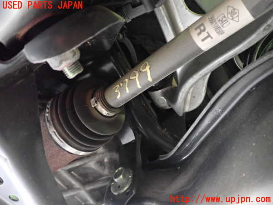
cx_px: 136
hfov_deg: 60.0
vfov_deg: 46.8
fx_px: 237
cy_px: 102
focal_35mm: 30
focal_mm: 5.4
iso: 2500
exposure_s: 1/50
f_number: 2.3
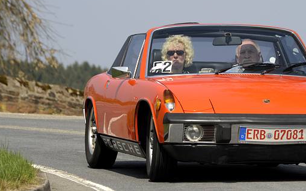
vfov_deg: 3.4
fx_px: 3202
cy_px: 103
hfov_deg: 5.5
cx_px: 212
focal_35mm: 384
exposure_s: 1/320
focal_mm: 240
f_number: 13
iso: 200
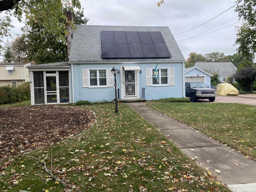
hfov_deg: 67.3
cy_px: 96
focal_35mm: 26
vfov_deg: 53.1
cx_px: 128
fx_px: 192
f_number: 1.8
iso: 32
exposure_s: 1/738
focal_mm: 4.25
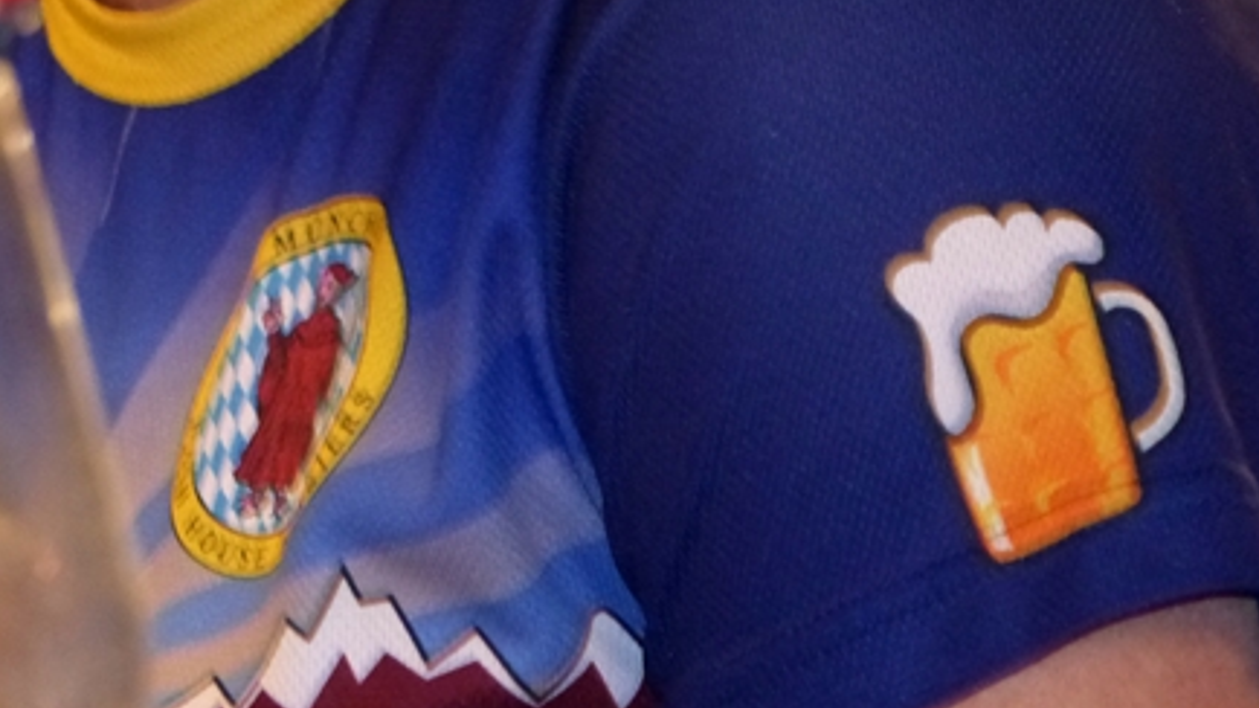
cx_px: 920
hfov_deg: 3.7
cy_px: 87
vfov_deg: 2.1
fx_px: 19260
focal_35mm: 577
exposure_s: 1/8
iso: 800
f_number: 2.8
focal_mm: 64.6
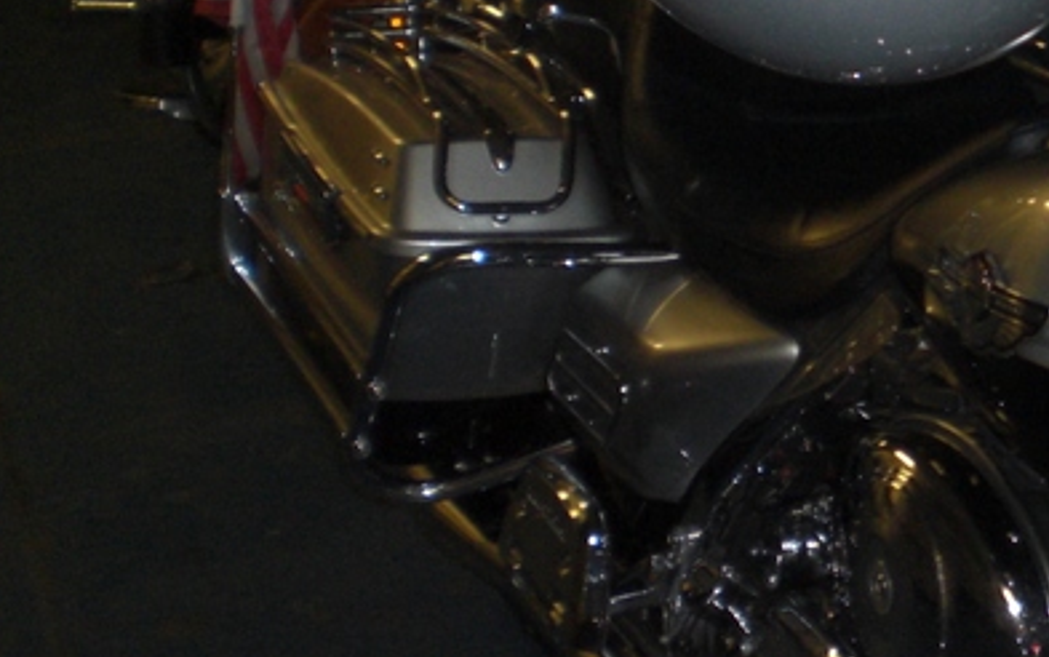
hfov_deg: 24.2
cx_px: 1028
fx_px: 2345
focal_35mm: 82
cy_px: 174
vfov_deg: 15.9
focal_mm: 6.3
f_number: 3.1
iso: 200
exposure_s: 1/60
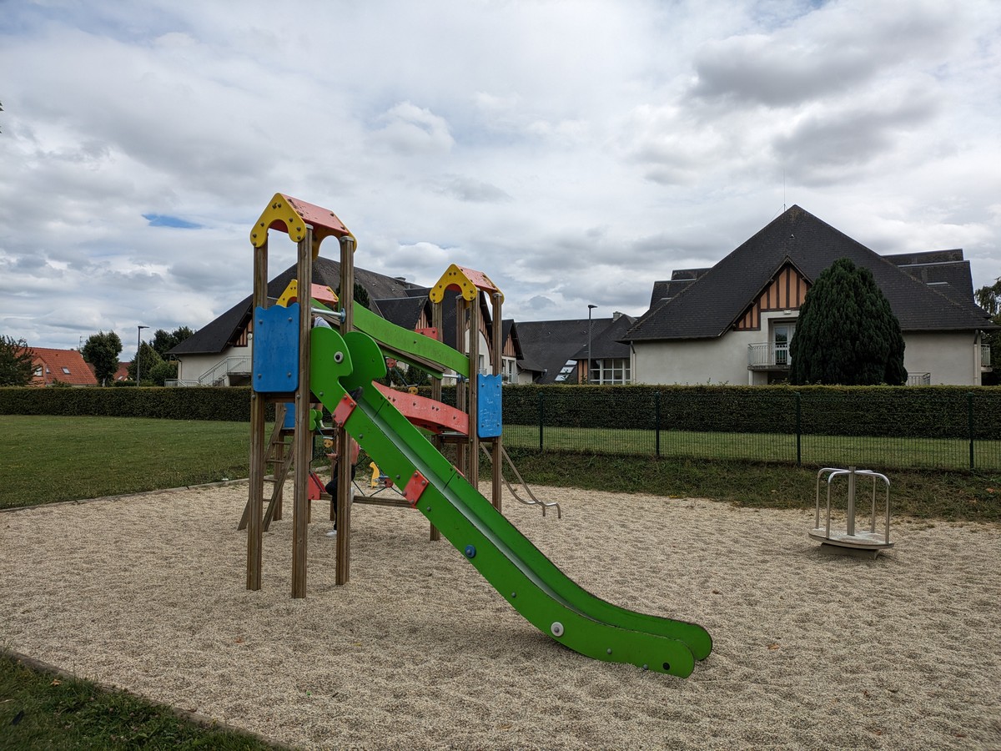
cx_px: 500
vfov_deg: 54.9
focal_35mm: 25
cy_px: 376
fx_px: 723
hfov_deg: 69.4
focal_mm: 5.43
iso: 46
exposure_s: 1/2959
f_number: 1.89
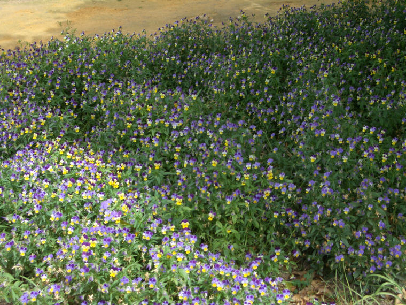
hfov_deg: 31.2
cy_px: 152
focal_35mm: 62
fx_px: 727
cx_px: 203
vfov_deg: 23.7
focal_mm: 10.2
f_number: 3.5
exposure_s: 1/320
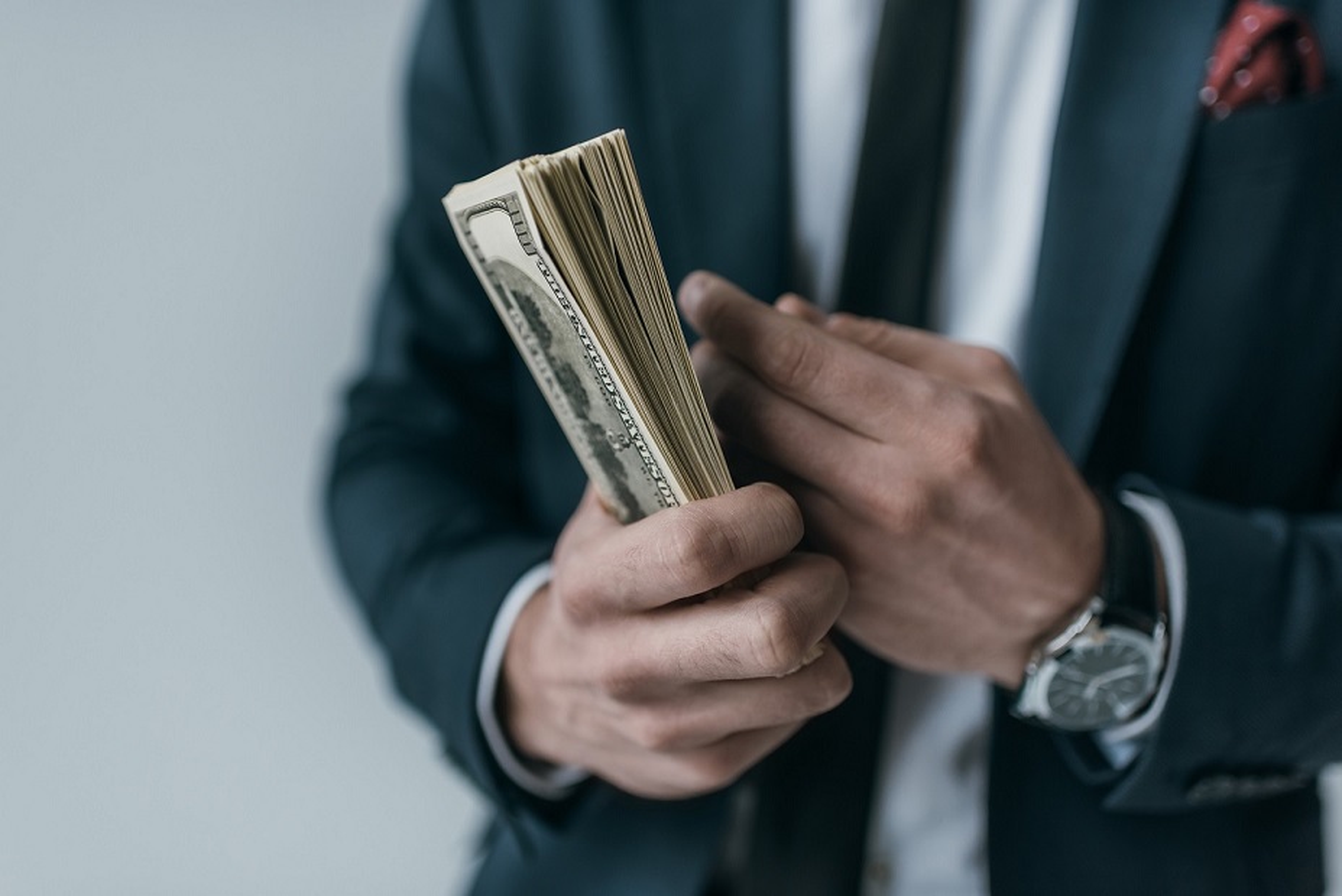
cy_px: 448
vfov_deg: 37.9
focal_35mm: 35
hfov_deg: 54.4
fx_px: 1305
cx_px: 671
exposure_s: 1/160
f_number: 2
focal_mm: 35
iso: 400
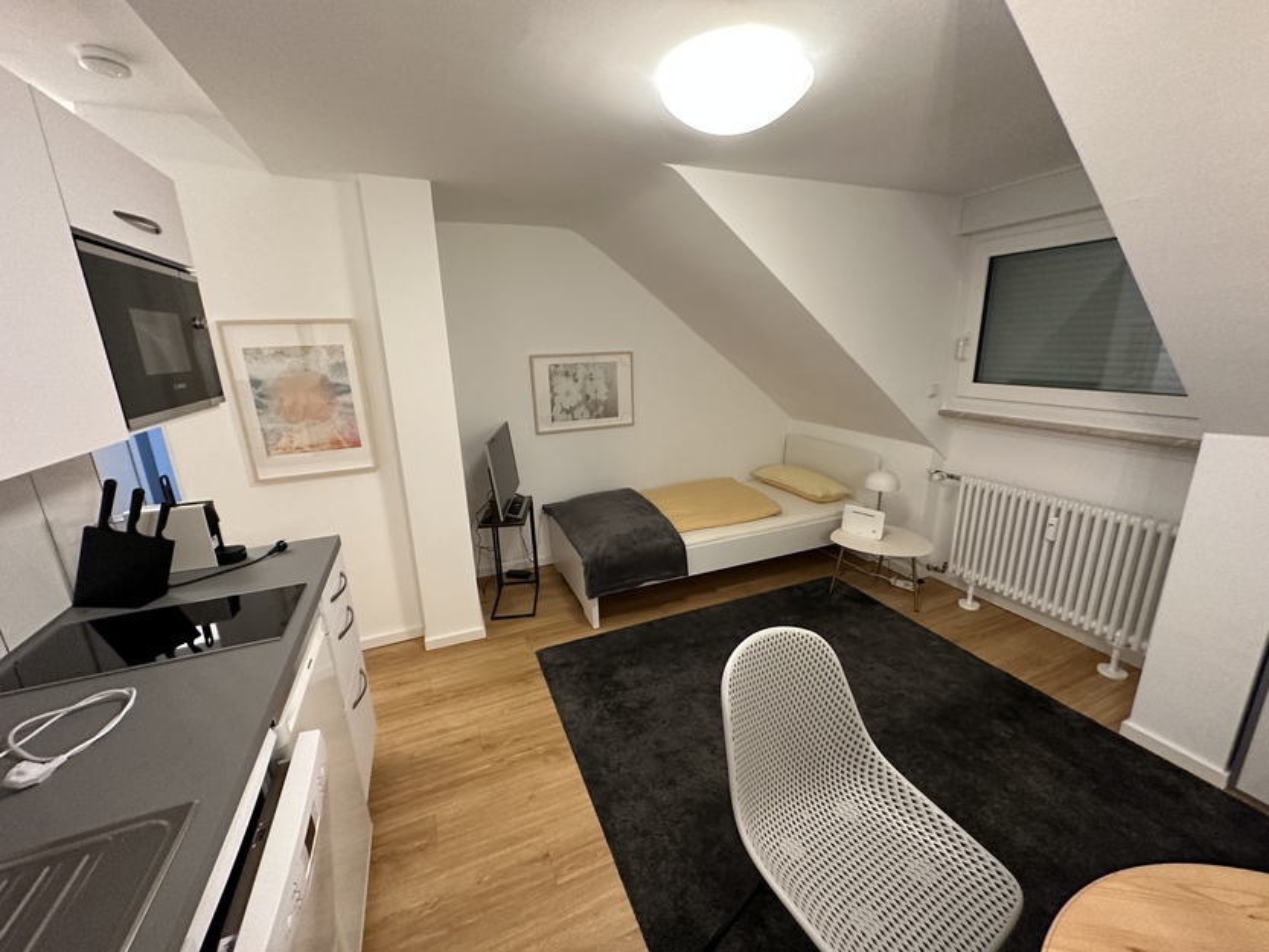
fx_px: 513
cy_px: 476
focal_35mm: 14
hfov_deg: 102.1
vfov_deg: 85.7
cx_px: 634
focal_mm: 2.22
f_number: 2.2
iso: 400
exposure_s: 1/50
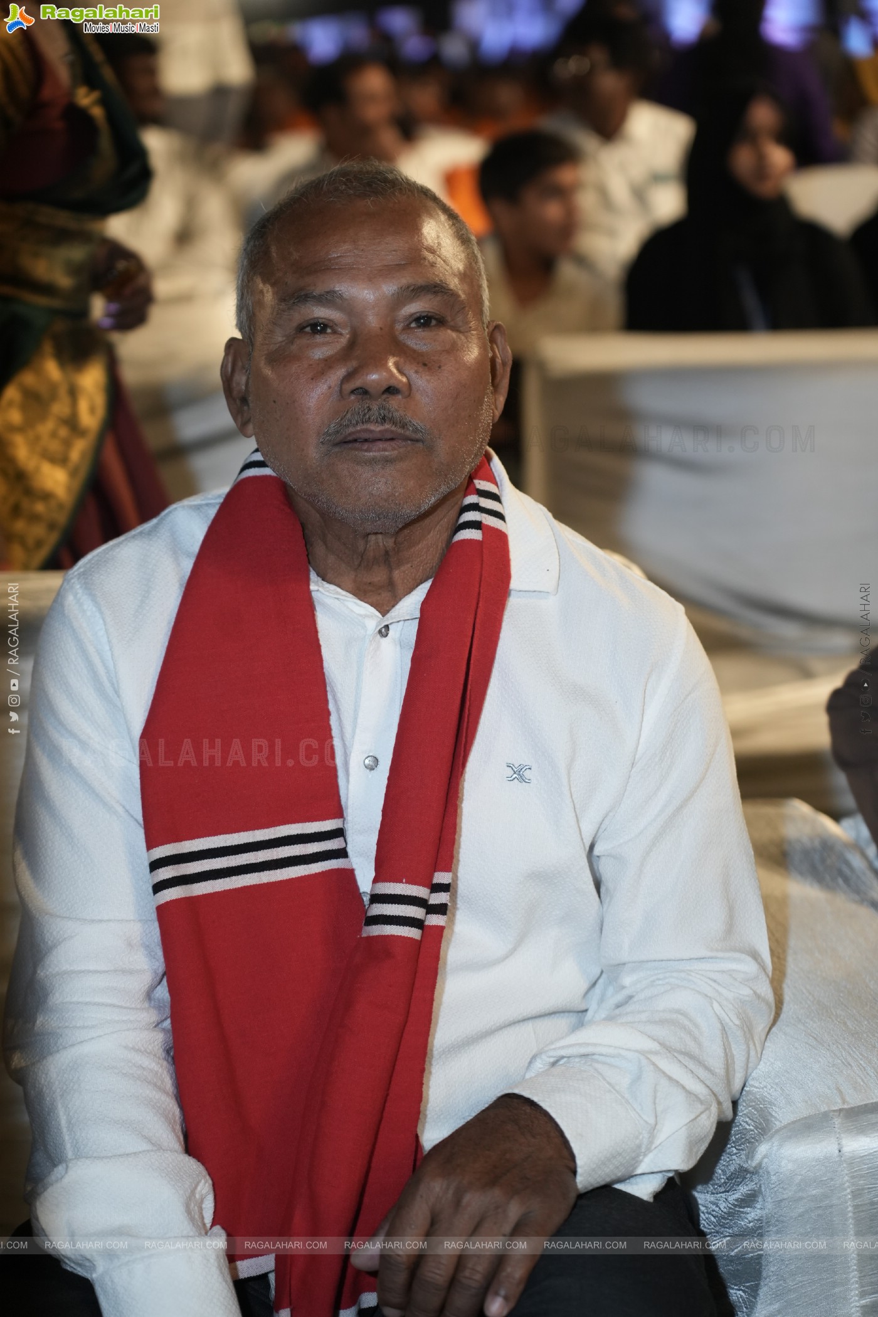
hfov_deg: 15.9
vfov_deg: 23.6
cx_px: 439
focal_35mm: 86
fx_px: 3146
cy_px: 658
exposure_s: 1/250
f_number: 4
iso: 1250
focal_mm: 86
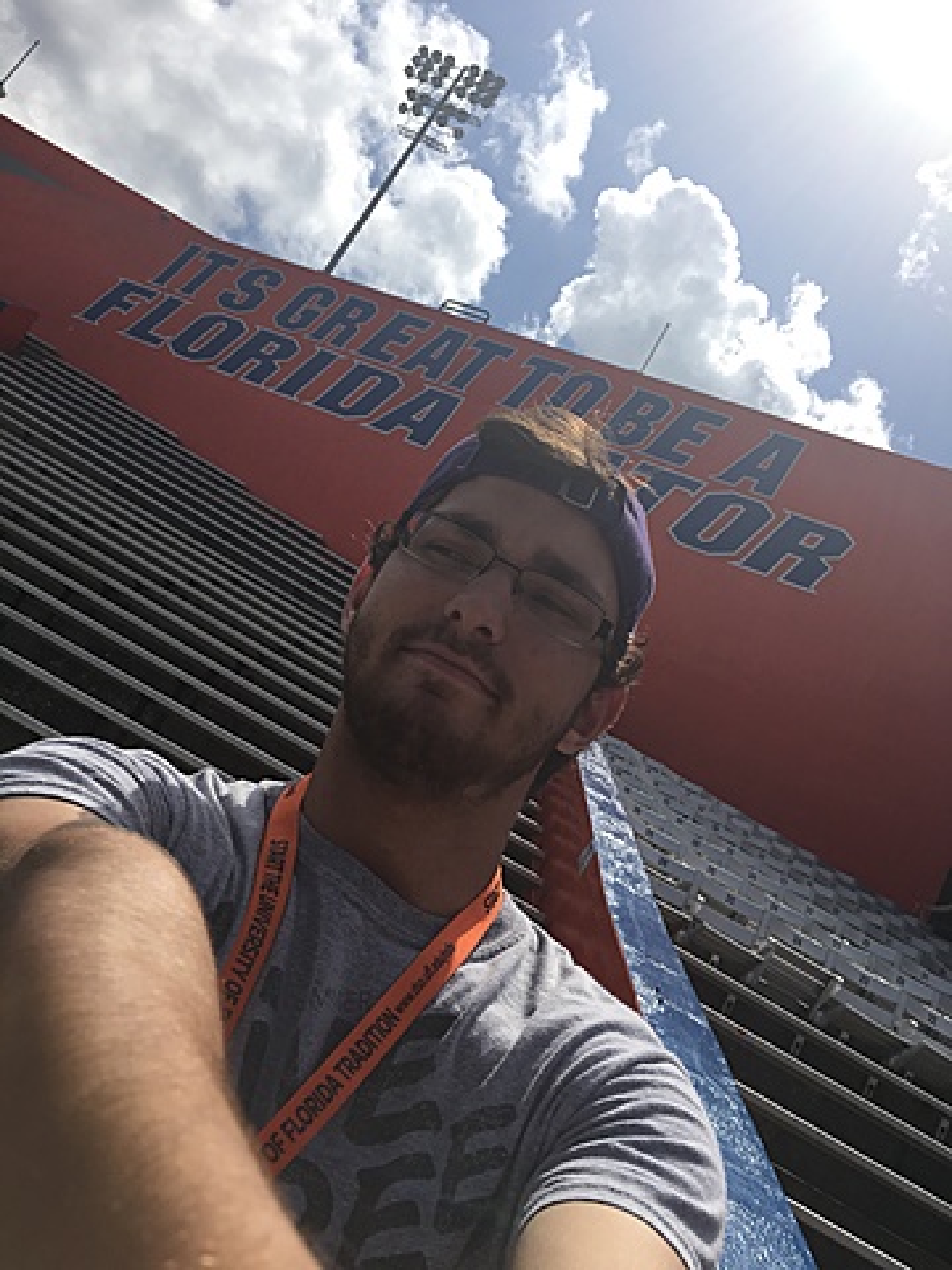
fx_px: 1063
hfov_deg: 48.2
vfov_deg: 61.7
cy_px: 635
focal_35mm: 29
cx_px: 476
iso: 25
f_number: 2.2
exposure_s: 1/2653
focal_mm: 4.15
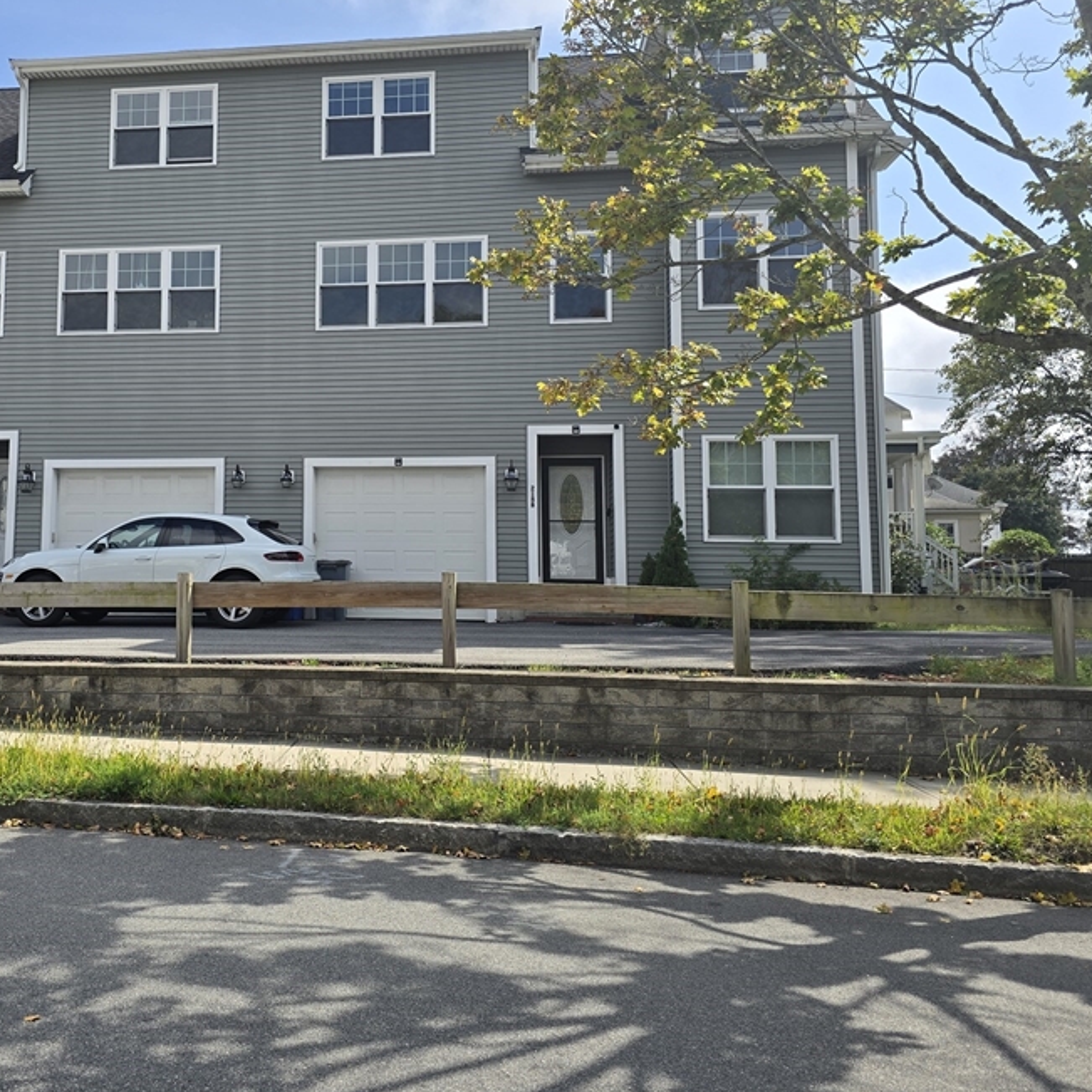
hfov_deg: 50.0
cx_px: 342
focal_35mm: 32
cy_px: 466
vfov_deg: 50.9
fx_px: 1142
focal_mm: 6.3
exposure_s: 1/890
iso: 12
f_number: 1.7
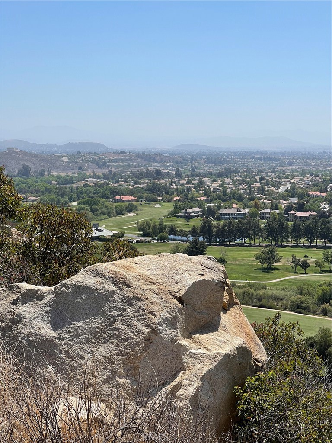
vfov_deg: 30.3
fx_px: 818
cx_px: 166
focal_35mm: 64
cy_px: 222
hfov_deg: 22.9
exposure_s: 1/1815
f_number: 2.2
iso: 20
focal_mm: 7.5
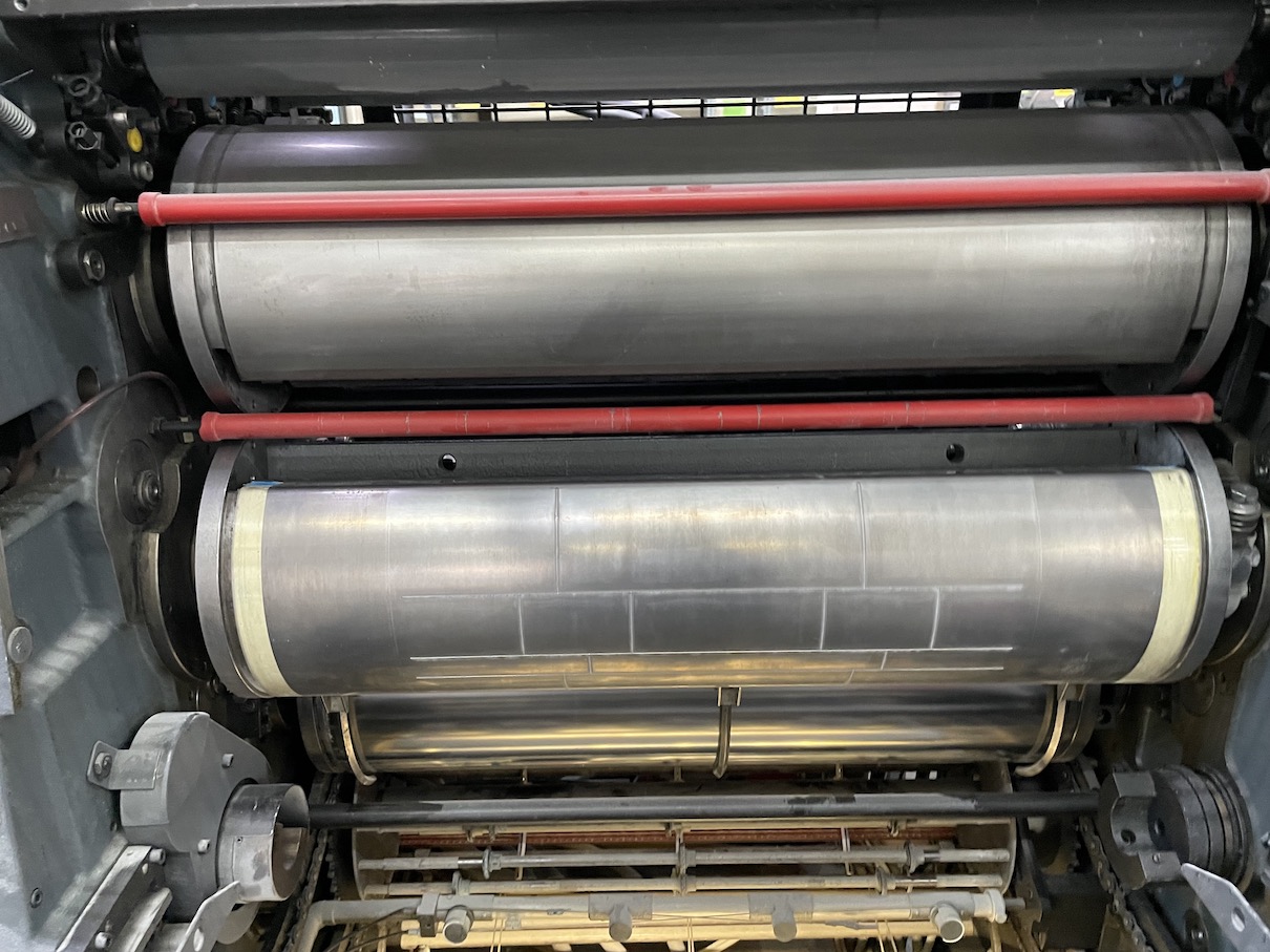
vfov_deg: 53.0
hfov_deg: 67.3
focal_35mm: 26
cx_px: 635
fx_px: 954
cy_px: 476
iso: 500
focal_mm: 4.2
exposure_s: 1/33
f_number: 1.6
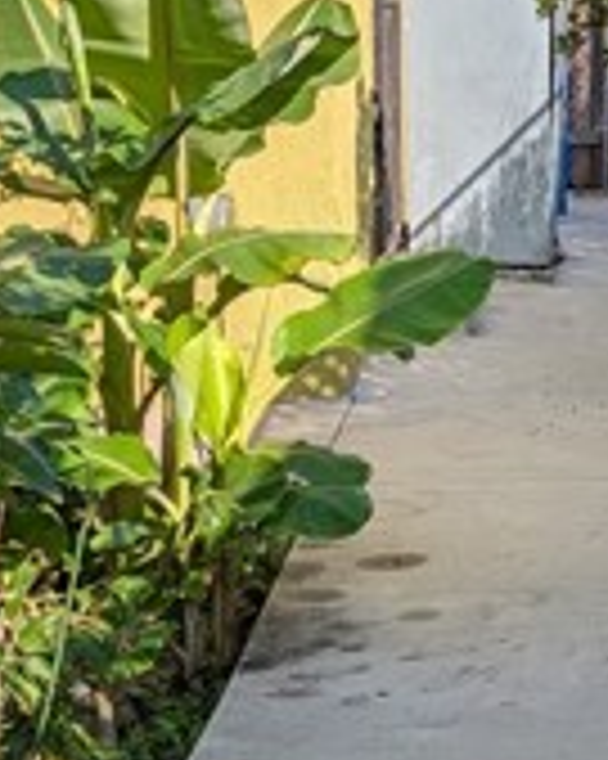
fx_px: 2004
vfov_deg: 21.4
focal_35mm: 89
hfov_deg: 17.0
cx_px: 540
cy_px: 544
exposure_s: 1/999
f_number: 1.68
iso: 20
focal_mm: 6.9
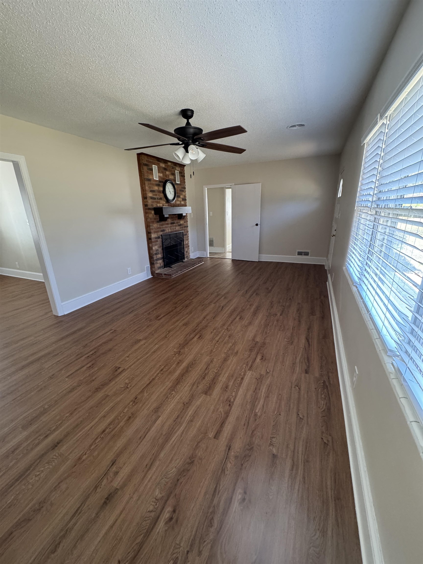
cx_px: 212
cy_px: 282
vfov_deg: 102.1
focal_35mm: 14
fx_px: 228
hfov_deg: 85.7
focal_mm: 2.22
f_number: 2.2
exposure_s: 1/62
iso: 320
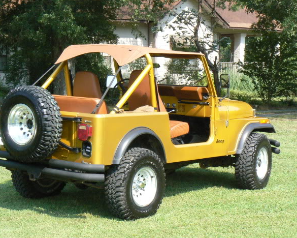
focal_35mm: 79
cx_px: 141
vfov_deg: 19.4
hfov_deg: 24.1
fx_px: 694
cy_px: 119
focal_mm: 12.4
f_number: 8
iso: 400
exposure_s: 1/500
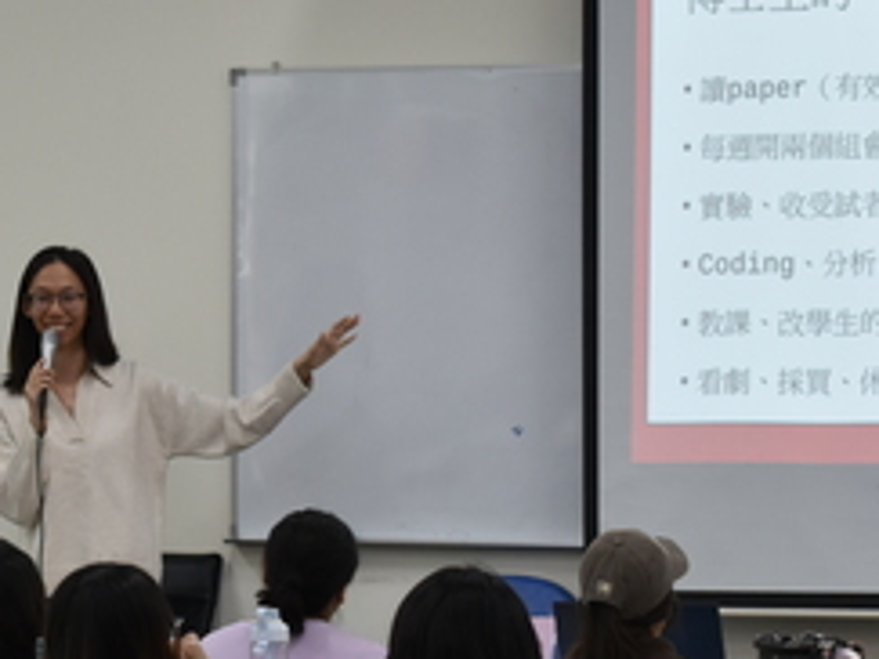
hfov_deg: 9.2
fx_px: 5482
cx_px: 289
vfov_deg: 6.9
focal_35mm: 216
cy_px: 494
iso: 450
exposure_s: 1/60
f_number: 5.6
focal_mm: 52
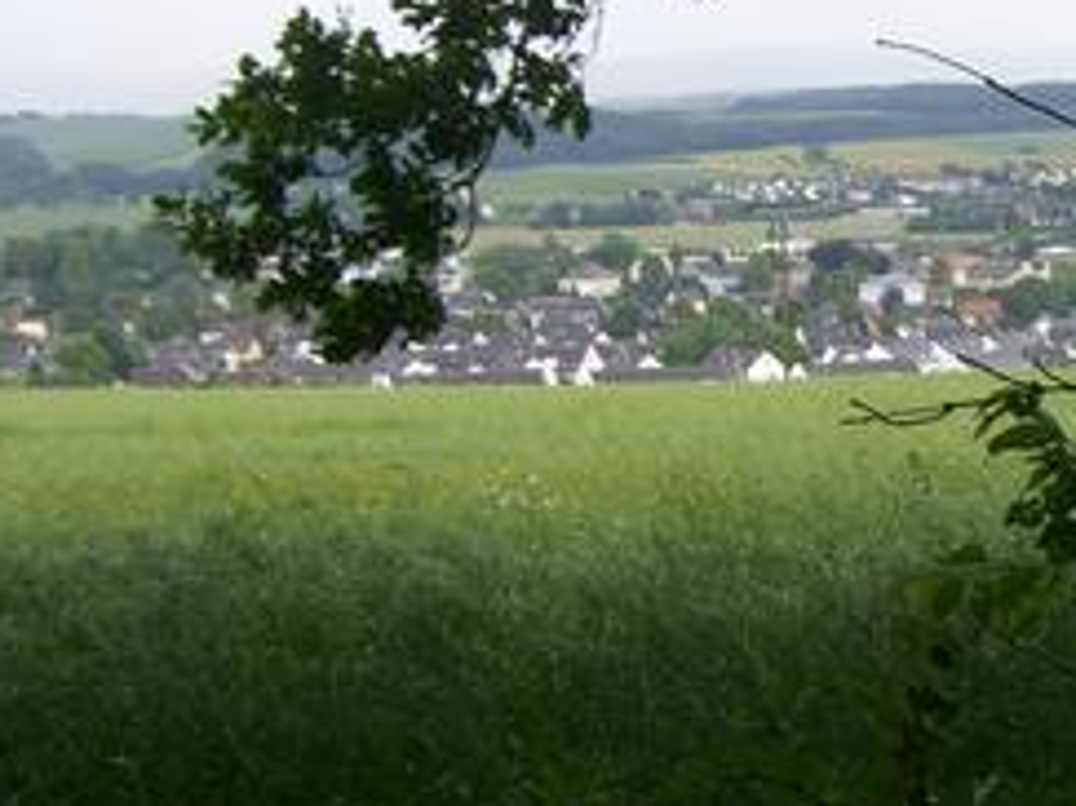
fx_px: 3107
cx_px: 1080
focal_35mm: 100
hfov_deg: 19.1
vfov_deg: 14.8
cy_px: 368
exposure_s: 1/160
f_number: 4.3
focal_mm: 6.2
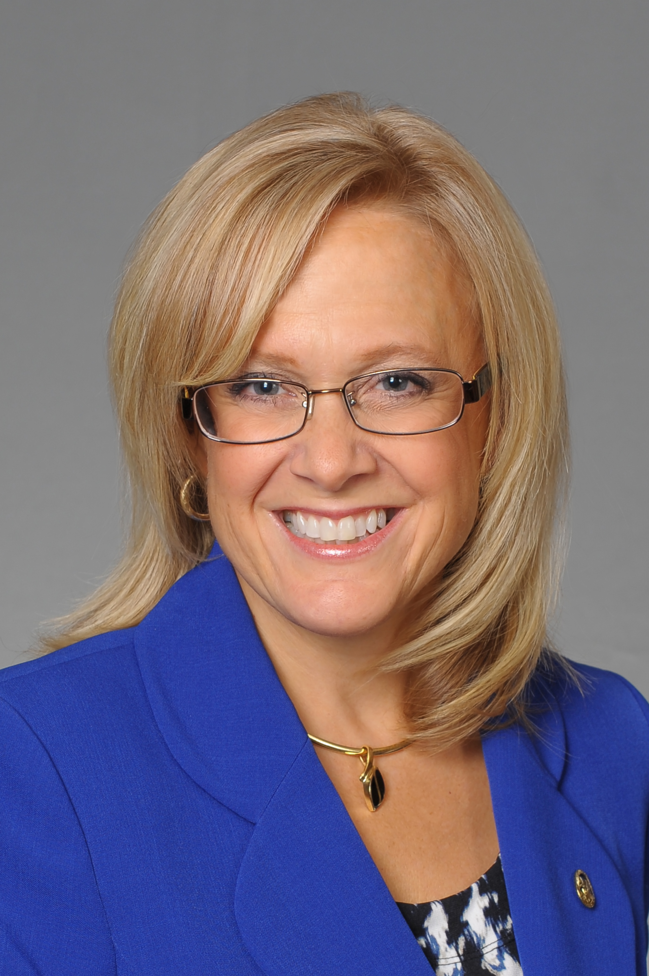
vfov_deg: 28.9
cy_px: 488
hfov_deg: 19.4
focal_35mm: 70
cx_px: 324
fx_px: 1895
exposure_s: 1/125
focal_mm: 70
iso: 200
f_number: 9
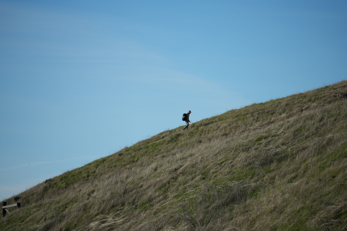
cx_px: 174
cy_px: 116
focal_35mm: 300
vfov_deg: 4.6
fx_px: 2891
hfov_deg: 6.9
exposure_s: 1/1250
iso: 250
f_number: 7.1
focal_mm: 300
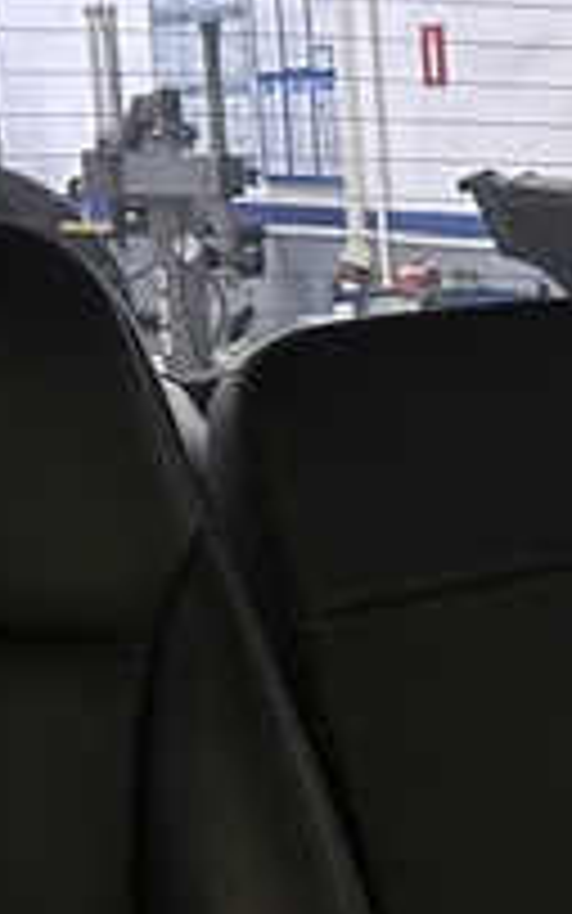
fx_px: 2816
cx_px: 883
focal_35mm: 113
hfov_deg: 11.1
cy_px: 975
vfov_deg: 17.9
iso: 800
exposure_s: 1/25
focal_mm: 6.86
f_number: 1.78
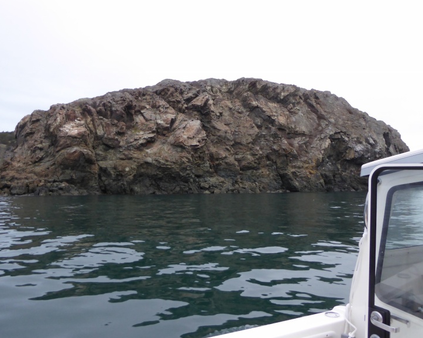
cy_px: 167
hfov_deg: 64.1
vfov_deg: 53.2
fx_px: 338
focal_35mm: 27
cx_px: 202
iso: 250
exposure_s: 1/125
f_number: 3.3
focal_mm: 4.3
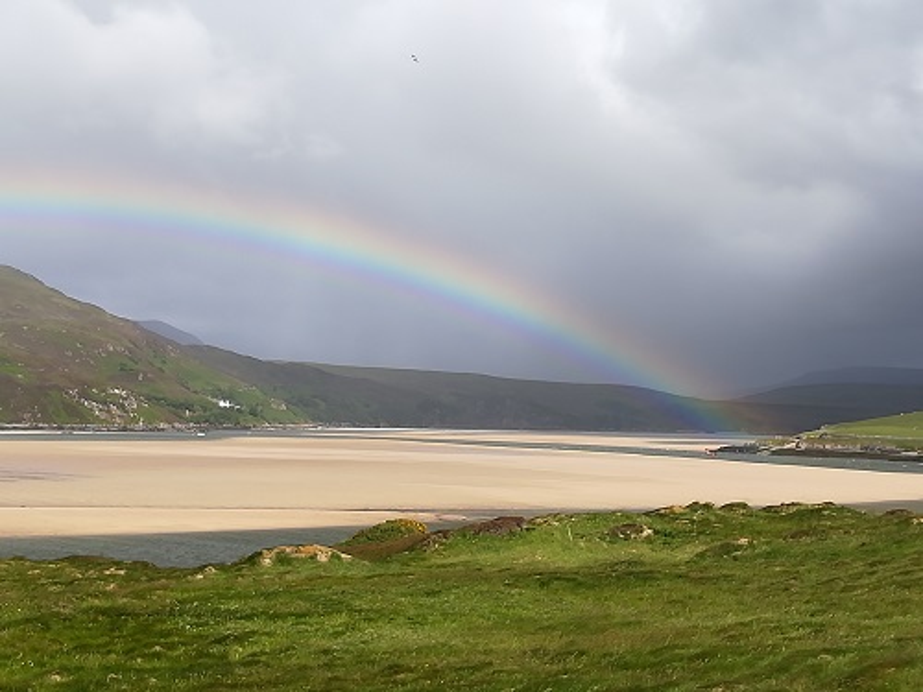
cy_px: 346
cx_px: 462
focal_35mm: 56
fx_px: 1493
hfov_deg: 34.3
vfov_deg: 26.1
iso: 50
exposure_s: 1/1235
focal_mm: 3.83
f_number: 2.2
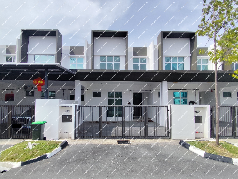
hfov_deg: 94.5
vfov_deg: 78.1
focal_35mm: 16
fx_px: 110
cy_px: 90
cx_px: 119
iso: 50
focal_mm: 1.65
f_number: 2.2
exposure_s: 1/1967
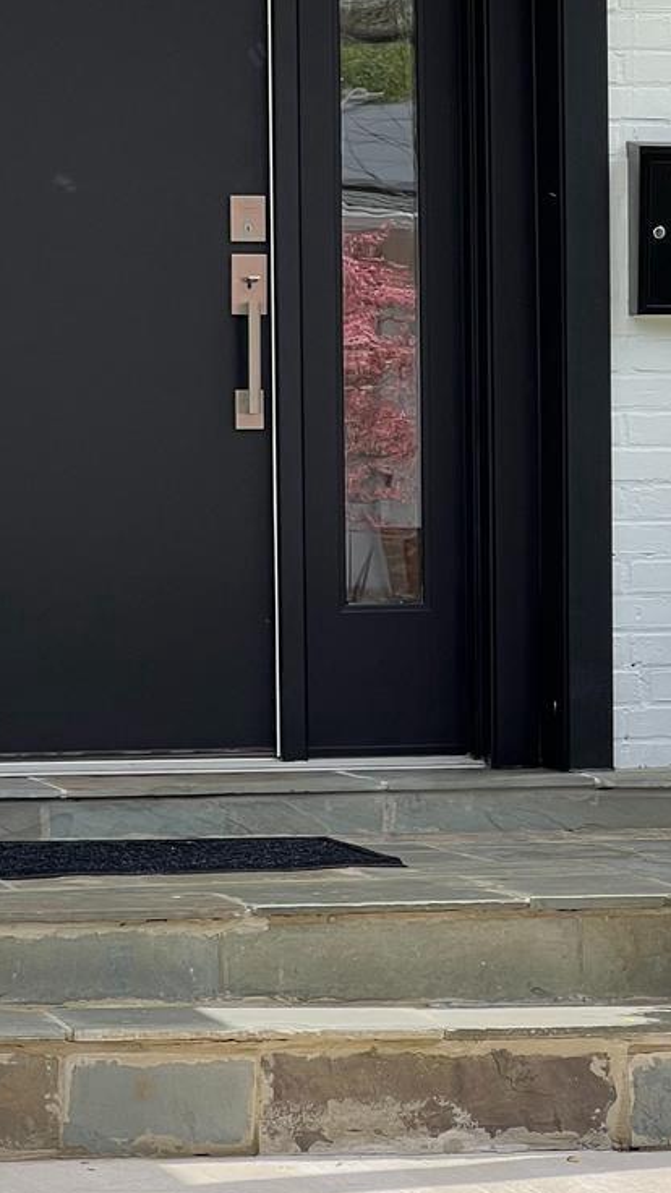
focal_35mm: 175
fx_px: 5535
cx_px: 271
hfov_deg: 6.9
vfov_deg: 12.3
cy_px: 323
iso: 32
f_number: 2.8
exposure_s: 1/469
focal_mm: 9
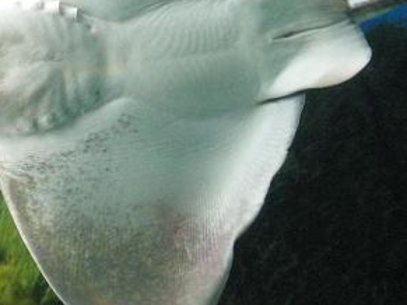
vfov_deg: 20.9
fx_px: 811
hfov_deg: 27.5
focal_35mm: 69
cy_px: 35
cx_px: 73
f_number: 3.1
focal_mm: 6.3
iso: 800
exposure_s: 1/60
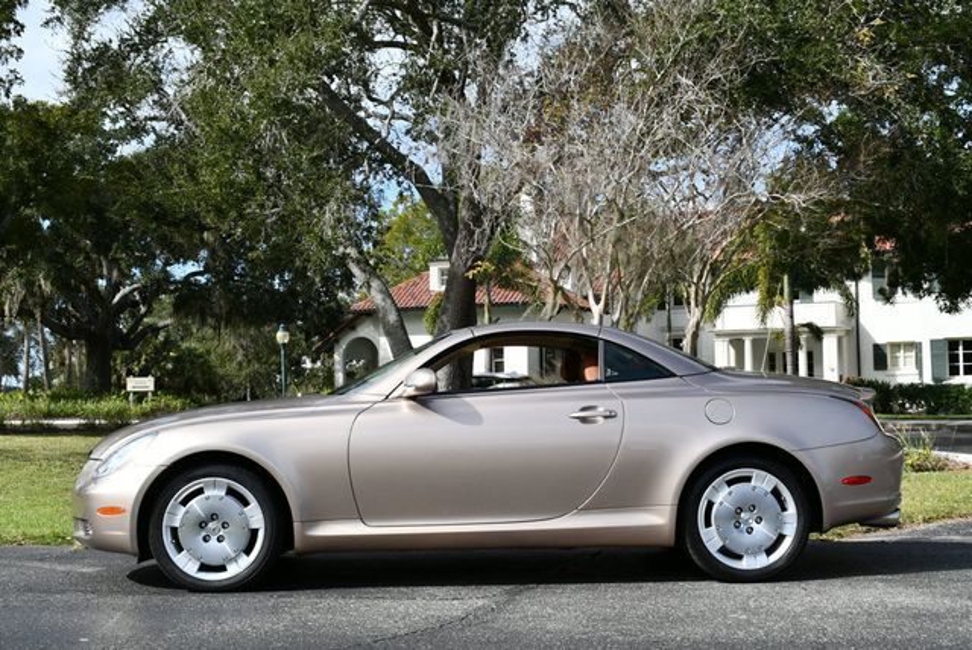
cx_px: 486
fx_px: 1351
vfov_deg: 27.0
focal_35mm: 50
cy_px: 325
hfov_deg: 39.6
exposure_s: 1/320
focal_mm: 25
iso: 100
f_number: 8
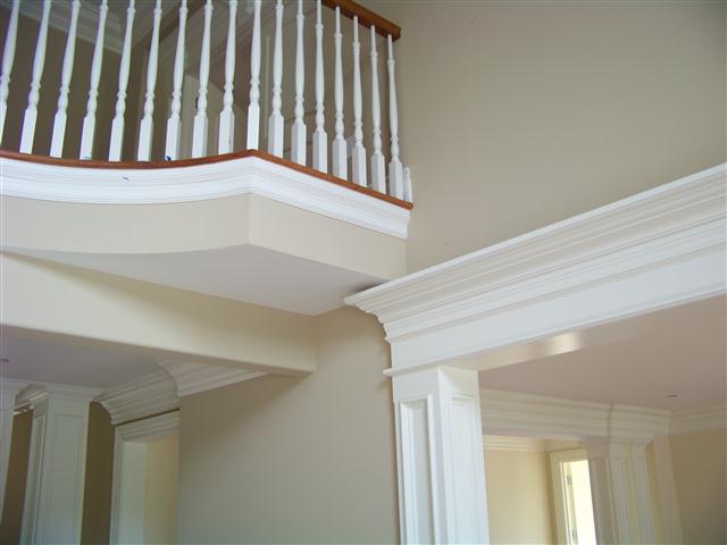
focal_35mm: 36
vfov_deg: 39.7
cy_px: 272
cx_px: 364
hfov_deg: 51.4
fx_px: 756
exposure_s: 1/30
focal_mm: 5.85
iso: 75
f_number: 2.8
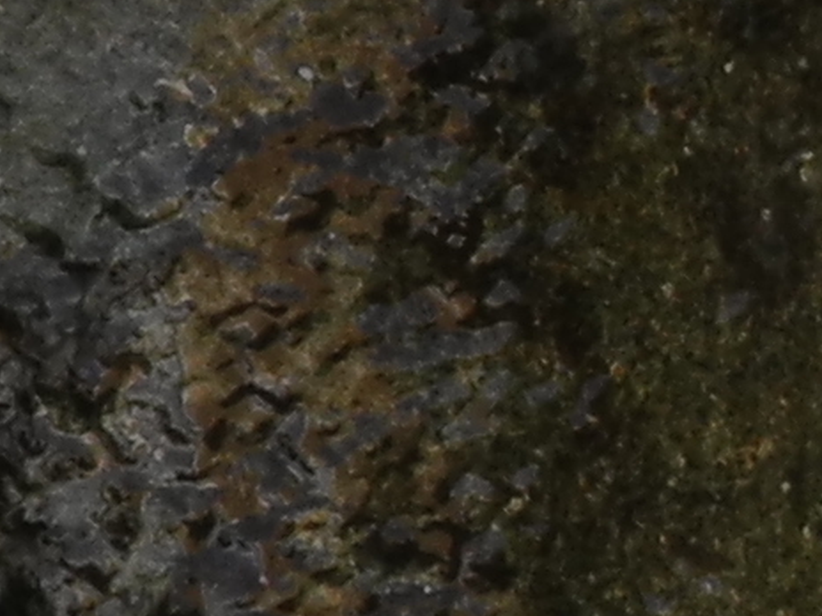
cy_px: 577
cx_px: 2082
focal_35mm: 1572
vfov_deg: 0.9
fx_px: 37329
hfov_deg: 1.3
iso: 100
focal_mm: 42.6
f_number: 8
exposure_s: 1/41.2
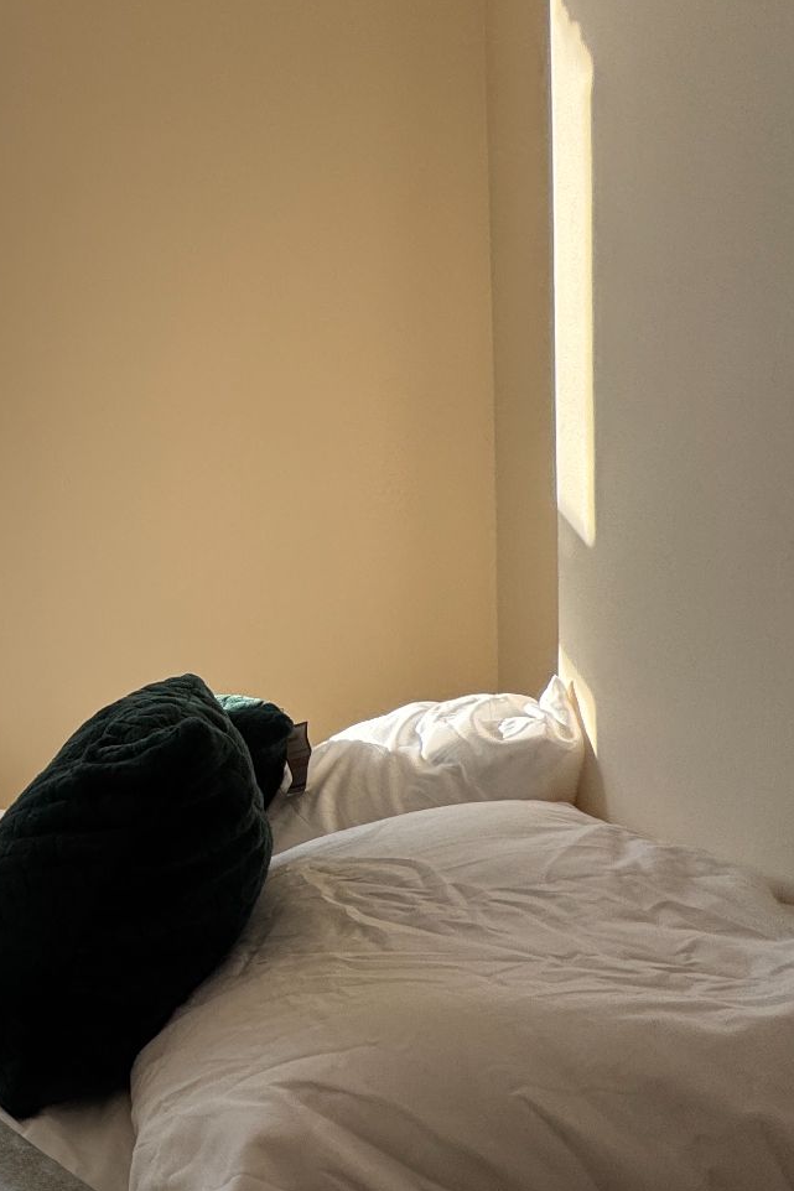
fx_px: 1026
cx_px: -434
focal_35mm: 31
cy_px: 579
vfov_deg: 60.3
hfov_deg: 27.2
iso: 40
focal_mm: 2.22
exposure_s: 1/657
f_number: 2.2
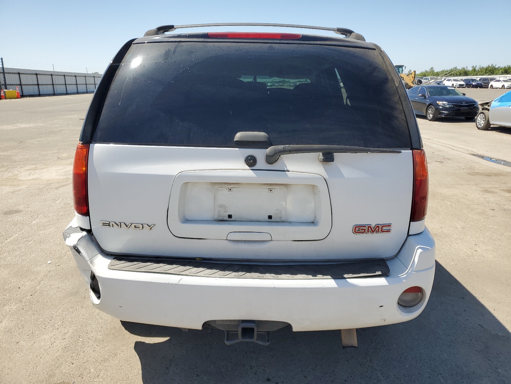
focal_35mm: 26
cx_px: 256
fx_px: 384
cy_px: 192
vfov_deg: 53.1
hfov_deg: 67.3
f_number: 1.5
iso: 50
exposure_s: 1/2500
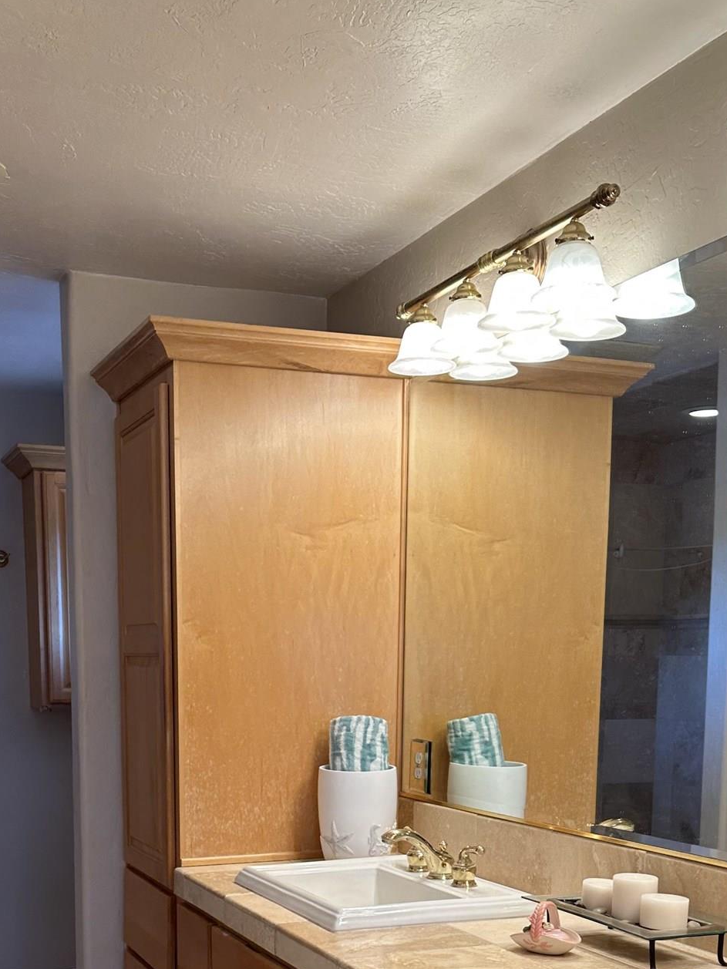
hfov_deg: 32.8
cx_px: 281
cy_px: 792
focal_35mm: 44
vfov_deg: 40.9
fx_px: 1232
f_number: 1.78
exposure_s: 1/120
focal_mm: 6.86
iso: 64
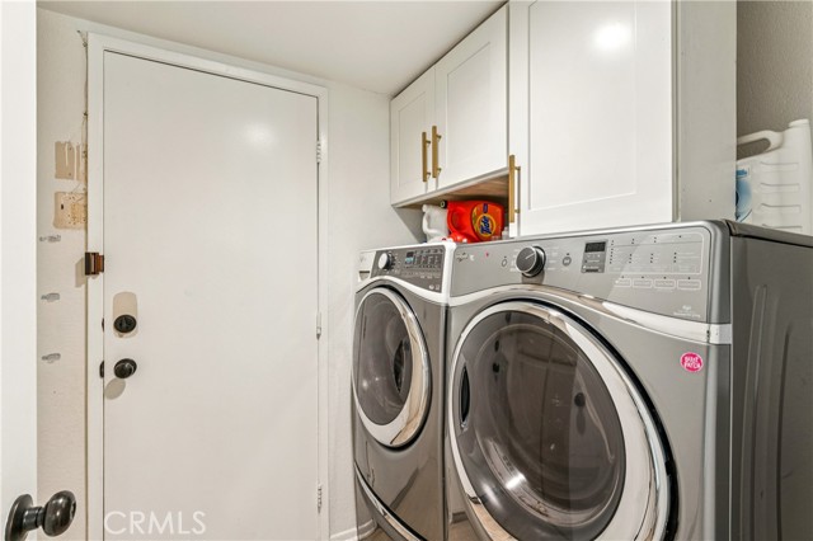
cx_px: 406
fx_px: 379
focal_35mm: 17
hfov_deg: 94.0
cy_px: 270
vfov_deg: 71.0
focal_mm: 16.8
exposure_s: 1.3
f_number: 13
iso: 100
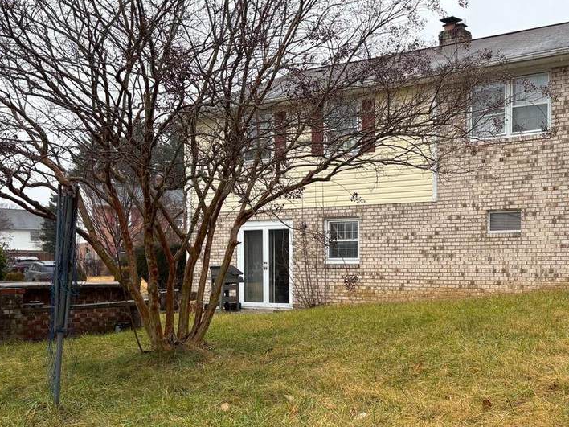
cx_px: 452
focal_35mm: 47
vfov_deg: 30.7
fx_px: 773
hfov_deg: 38.9
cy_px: 273
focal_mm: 5.96
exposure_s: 1/167
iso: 50
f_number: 1.6
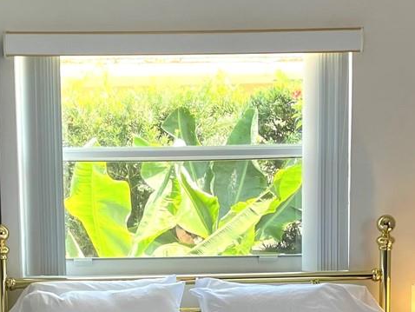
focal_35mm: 87
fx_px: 1044
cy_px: 320
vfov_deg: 16.6
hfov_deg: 22.4
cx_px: 148
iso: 32
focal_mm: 4.2
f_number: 1.6
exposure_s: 1/130
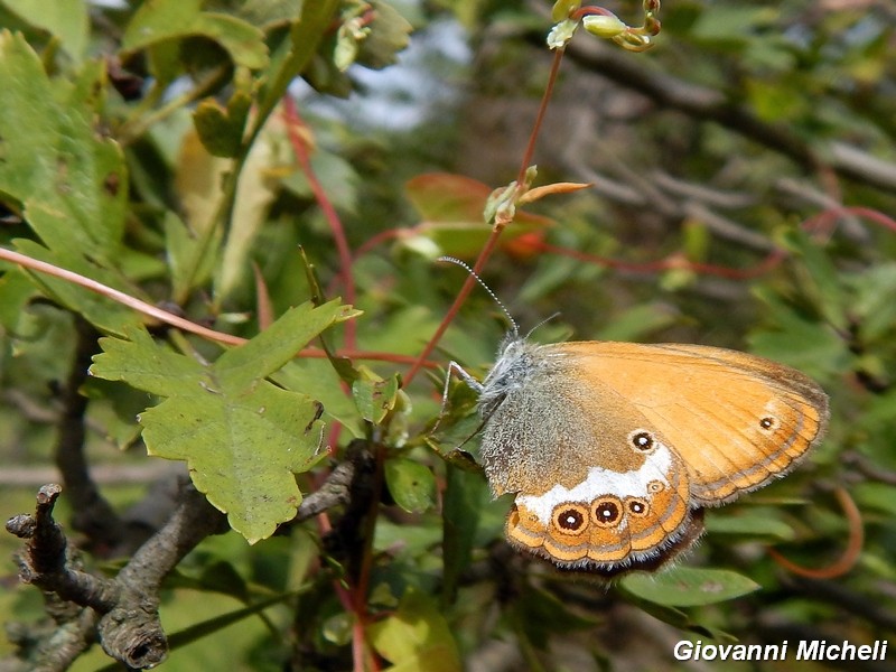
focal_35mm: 25
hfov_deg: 69.4
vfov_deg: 54.9
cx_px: 448
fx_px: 647
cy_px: 336
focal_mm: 4.5
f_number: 3.1
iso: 125
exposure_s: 1/1000
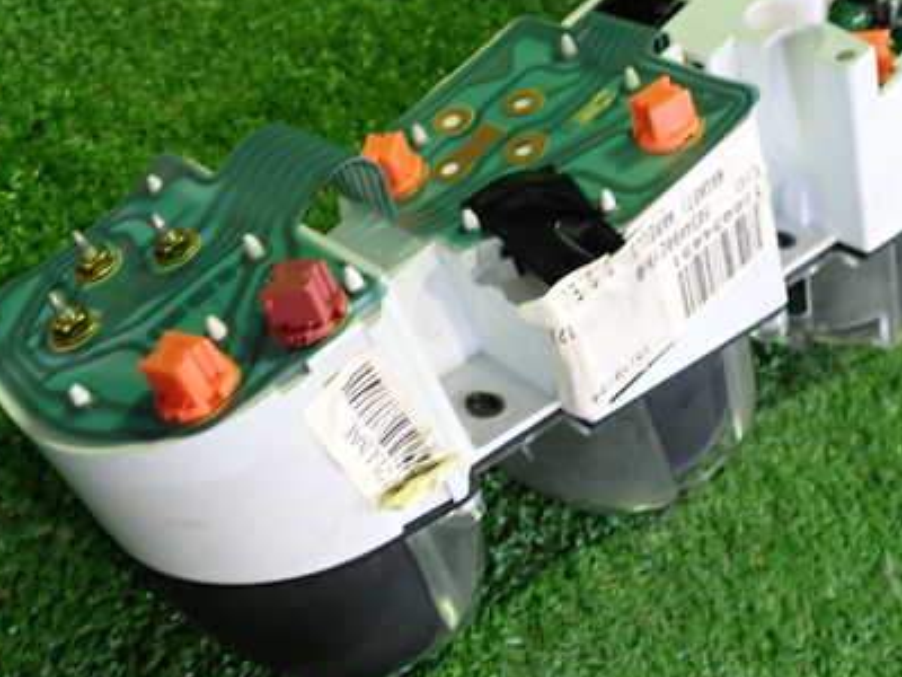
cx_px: 462
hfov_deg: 42.1
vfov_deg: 32.2
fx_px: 1173
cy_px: 302
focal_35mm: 45
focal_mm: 5.4
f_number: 2.3
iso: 320
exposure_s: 1/30
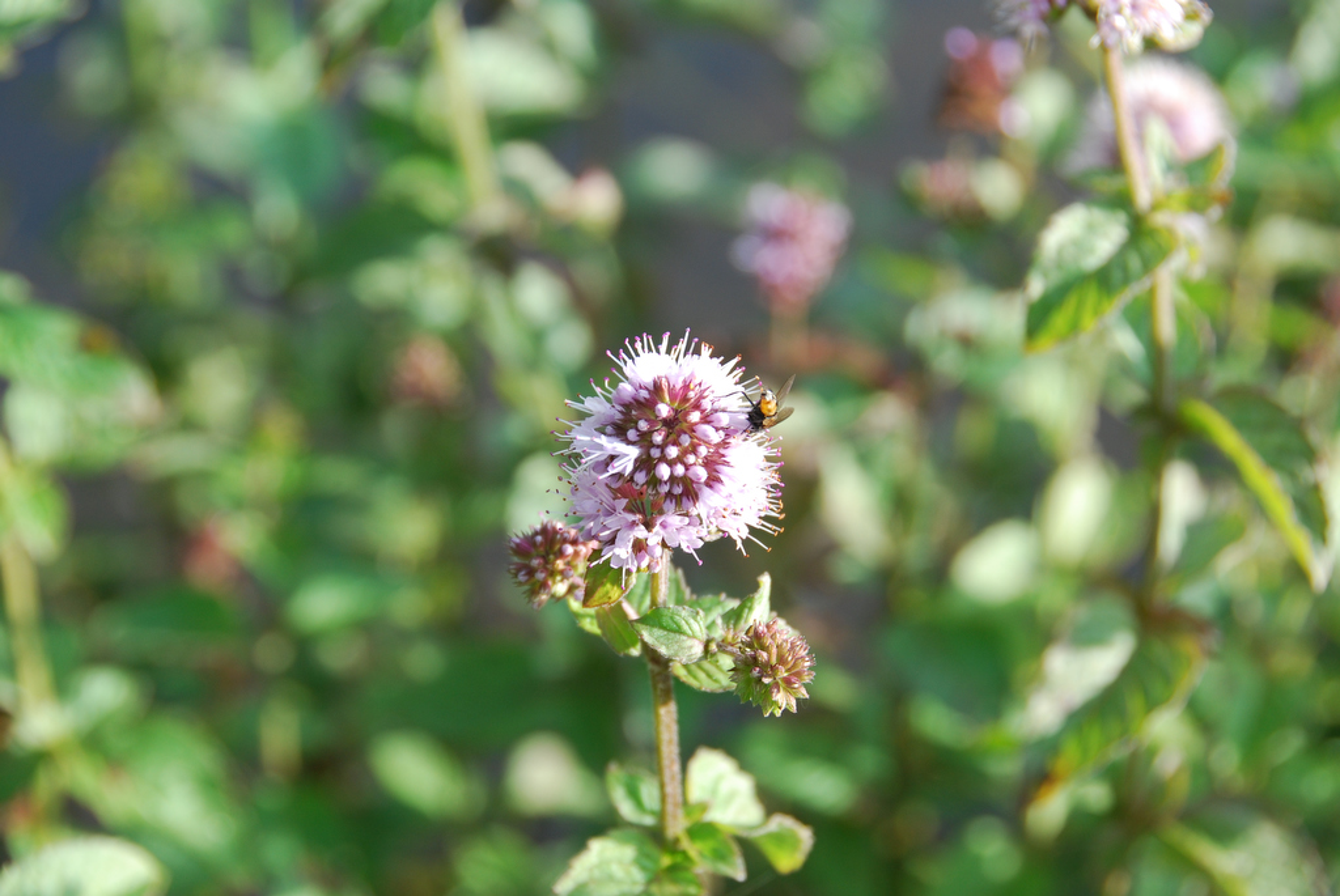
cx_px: 670
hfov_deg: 18.2
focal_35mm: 112
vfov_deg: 12.2
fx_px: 4192
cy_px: 448
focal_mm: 75
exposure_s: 1/125
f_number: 7.1
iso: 200
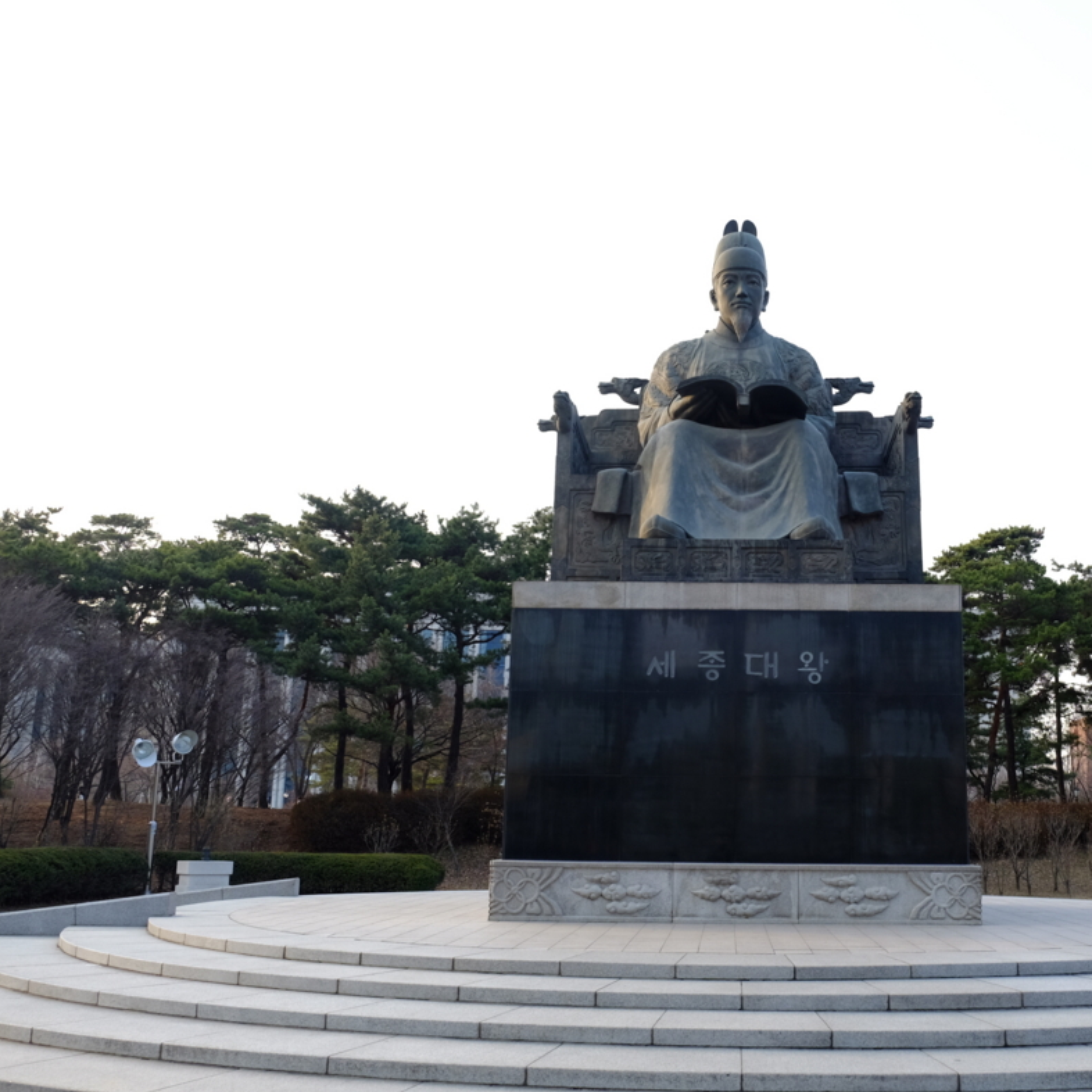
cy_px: 548
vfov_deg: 47.2
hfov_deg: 46.6
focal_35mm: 35
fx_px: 1249
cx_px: 715
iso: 200
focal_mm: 18
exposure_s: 1/160
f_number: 4
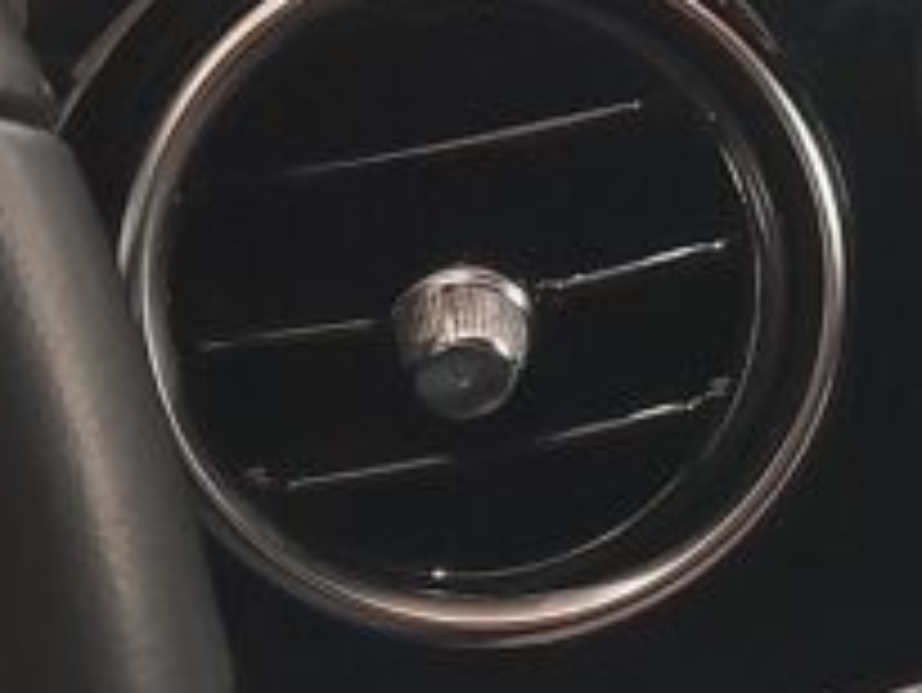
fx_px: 3331
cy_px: 207
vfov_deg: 11.8
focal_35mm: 125
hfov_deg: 15.0
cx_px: 1219
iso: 250
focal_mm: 4.6
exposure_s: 1/50
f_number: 2
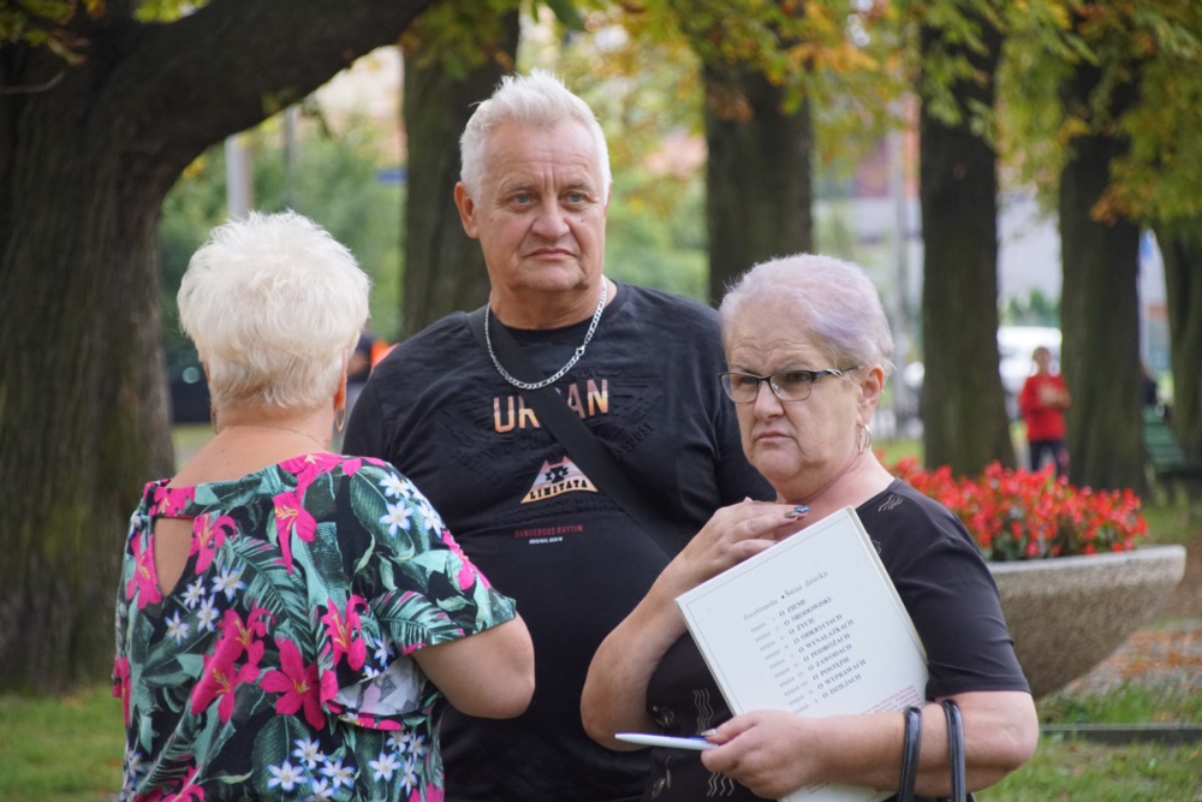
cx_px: 601
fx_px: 6511
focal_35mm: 195
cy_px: 401
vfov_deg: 7.0
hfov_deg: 10.5
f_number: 5.6
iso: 1250
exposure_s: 1/200
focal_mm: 130
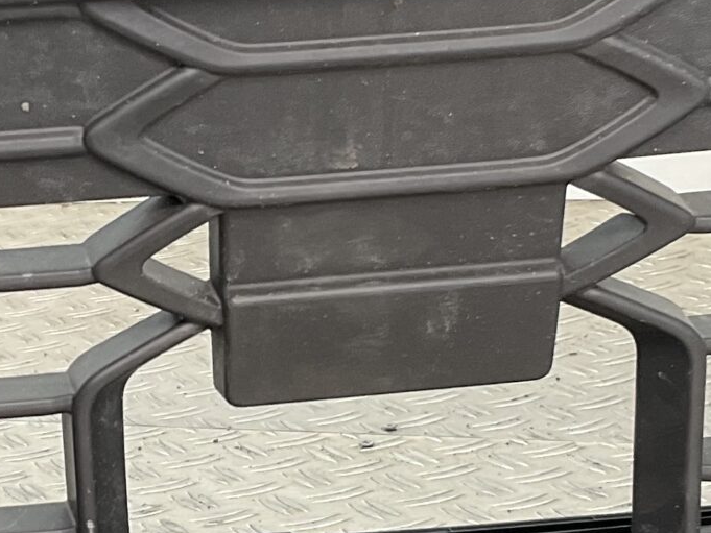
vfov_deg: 13.6
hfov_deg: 17.9
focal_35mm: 109
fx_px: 2239
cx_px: 172
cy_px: 337
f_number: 1.8
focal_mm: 3
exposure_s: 1/100
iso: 40
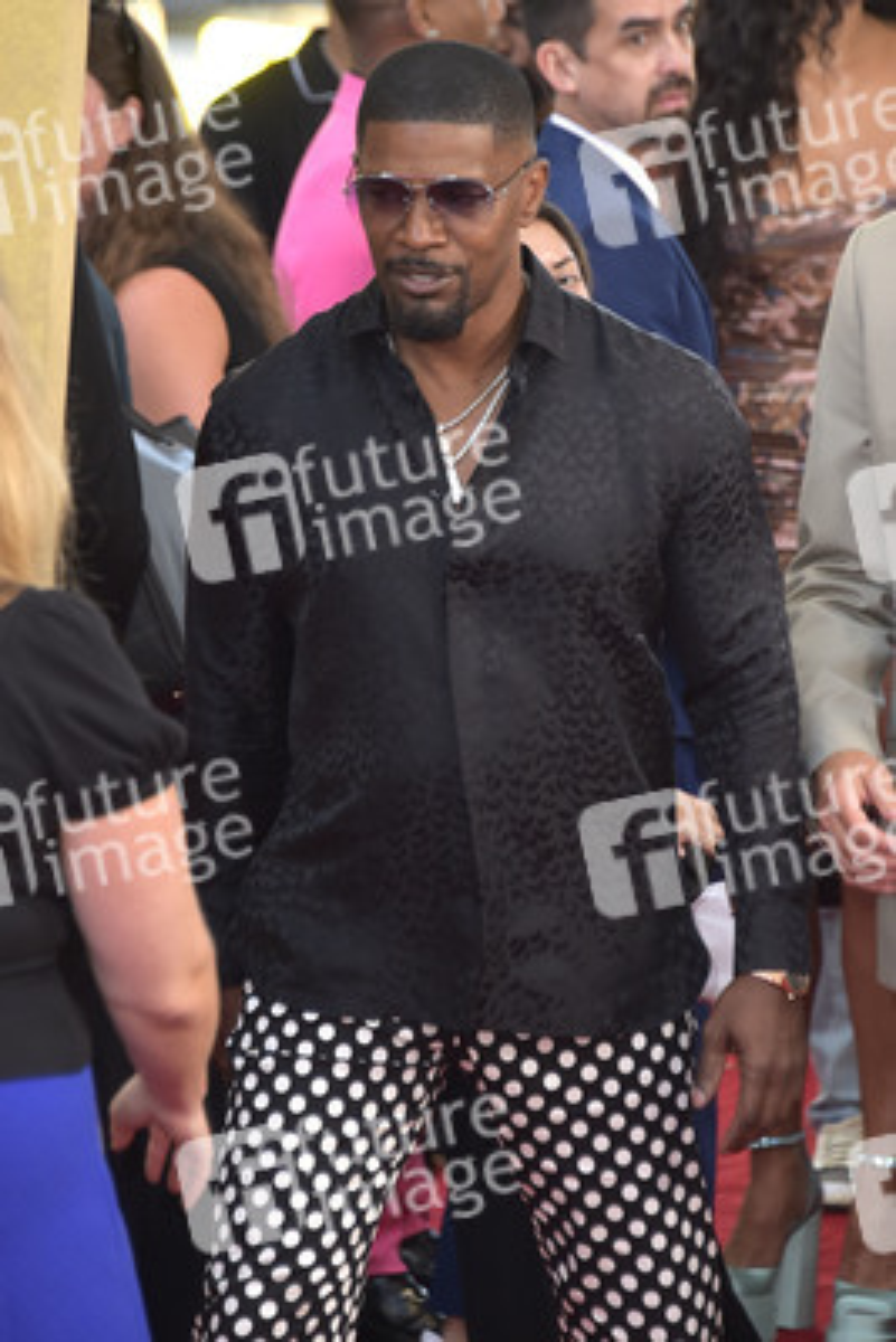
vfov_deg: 9.8
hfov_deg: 6.5
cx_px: 448
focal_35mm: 210
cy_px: 671
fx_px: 7833
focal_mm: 210
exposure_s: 1/250
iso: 1600
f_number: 5.6
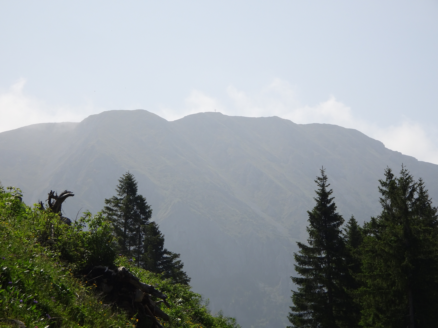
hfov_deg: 14.2
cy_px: 164
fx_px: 1759
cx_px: 219
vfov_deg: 10.7
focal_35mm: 139
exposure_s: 1/640
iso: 80
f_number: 5.6
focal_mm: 23.73
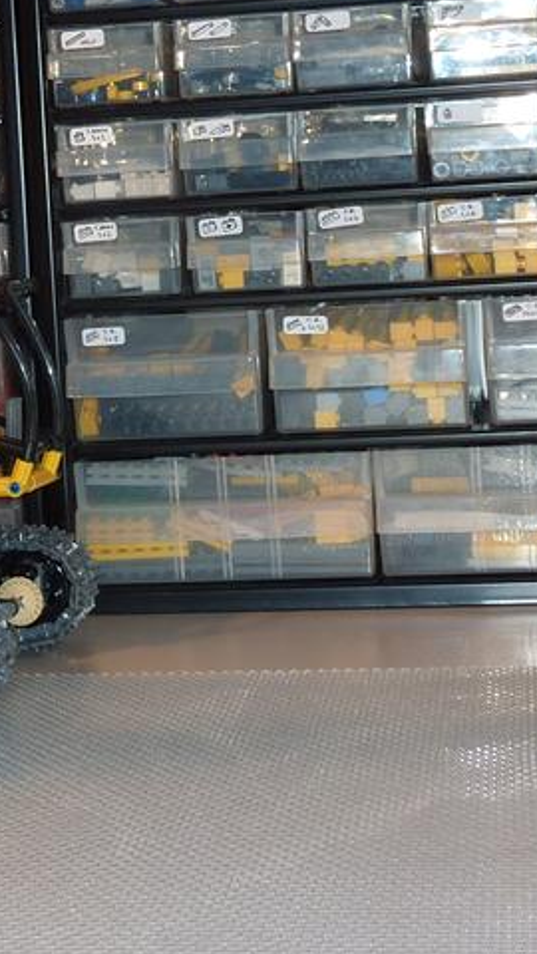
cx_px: -12
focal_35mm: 93
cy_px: 223
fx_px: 2354
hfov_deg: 12.8
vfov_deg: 22.7
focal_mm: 6.5
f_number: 3.6
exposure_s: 1/30
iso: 100
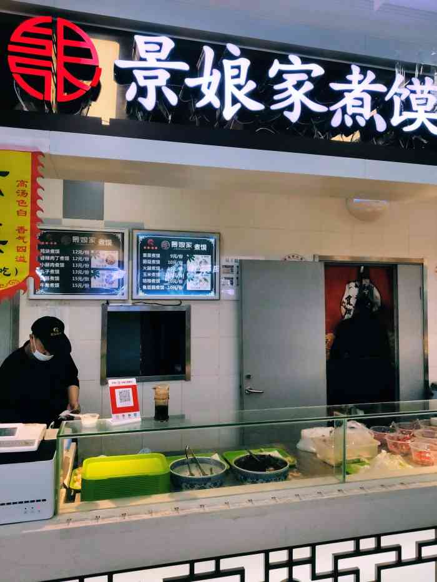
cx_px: 218
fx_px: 454
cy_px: 291
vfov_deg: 65.3
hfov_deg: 51.4
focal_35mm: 27
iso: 112
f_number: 1.75
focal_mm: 4.75
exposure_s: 1/213
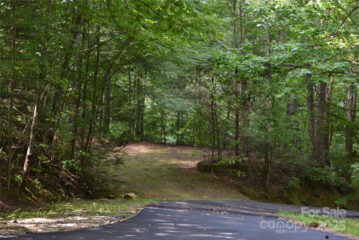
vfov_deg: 17.5
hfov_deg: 26.0
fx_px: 778
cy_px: 120
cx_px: 180
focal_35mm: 78
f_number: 8
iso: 140
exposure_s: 1/15
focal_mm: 52
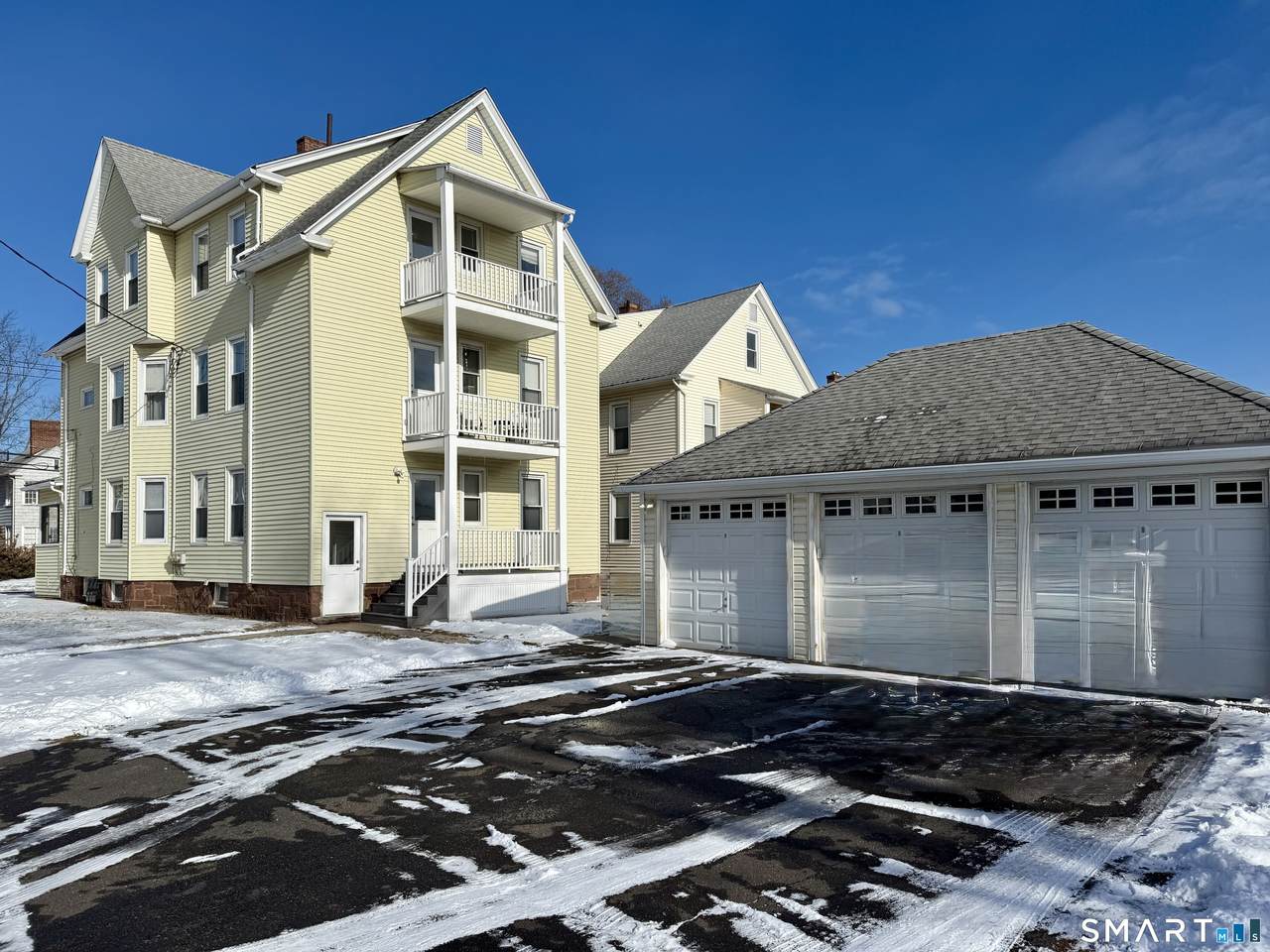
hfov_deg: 71.6
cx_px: 635
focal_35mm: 24
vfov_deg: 56.8
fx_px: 881
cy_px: 476
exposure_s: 1/14286
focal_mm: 6.76
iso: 80
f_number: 1.78
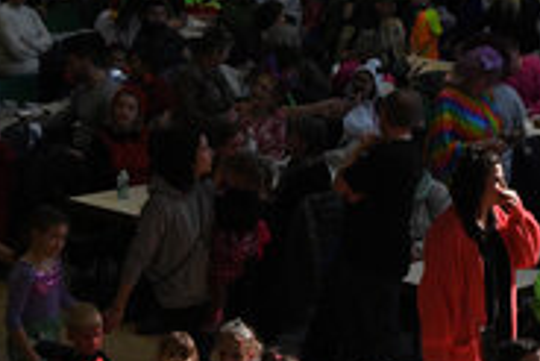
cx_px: 329
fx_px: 2252
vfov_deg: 9.1
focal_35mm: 150
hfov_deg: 13.7
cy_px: 324
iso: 5000
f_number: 5.3
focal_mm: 46
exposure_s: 1/250
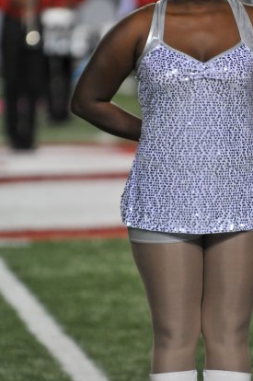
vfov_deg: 4.7
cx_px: 177
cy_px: 146
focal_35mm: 435
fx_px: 4597
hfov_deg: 3.2
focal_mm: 200
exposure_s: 1/500
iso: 800
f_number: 2.8
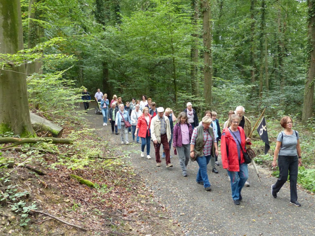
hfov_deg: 44.8
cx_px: 158
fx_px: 382
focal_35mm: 42
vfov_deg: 34.3
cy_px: 118
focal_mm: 7.6
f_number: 2.8
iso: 400
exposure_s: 1/60
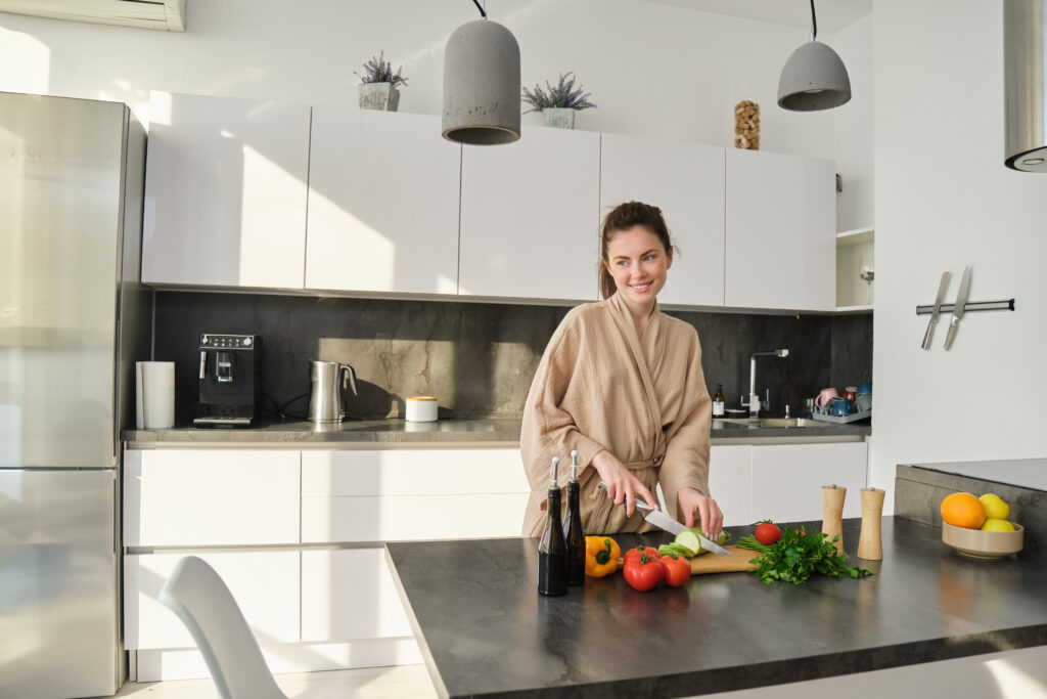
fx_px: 756
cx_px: 524
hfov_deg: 69.4
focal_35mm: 26
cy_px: 350
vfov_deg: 49.6
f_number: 2.8
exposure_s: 1/500
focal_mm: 17
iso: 200
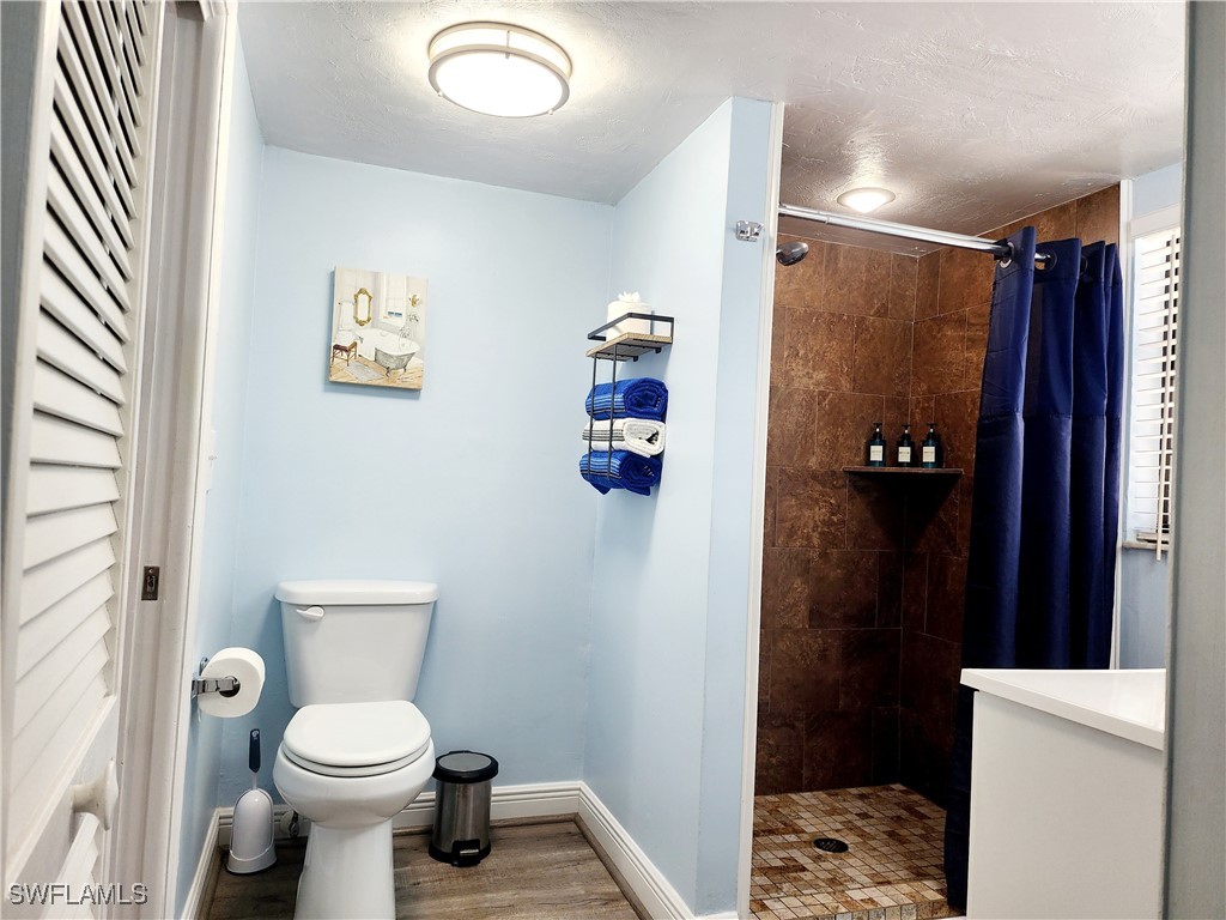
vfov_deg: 58.9
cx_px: 613
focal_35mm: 23
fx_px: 815
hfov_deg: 73.9
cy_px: 460
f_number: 1.8
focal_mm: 6.4
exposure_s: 1/120
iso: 80
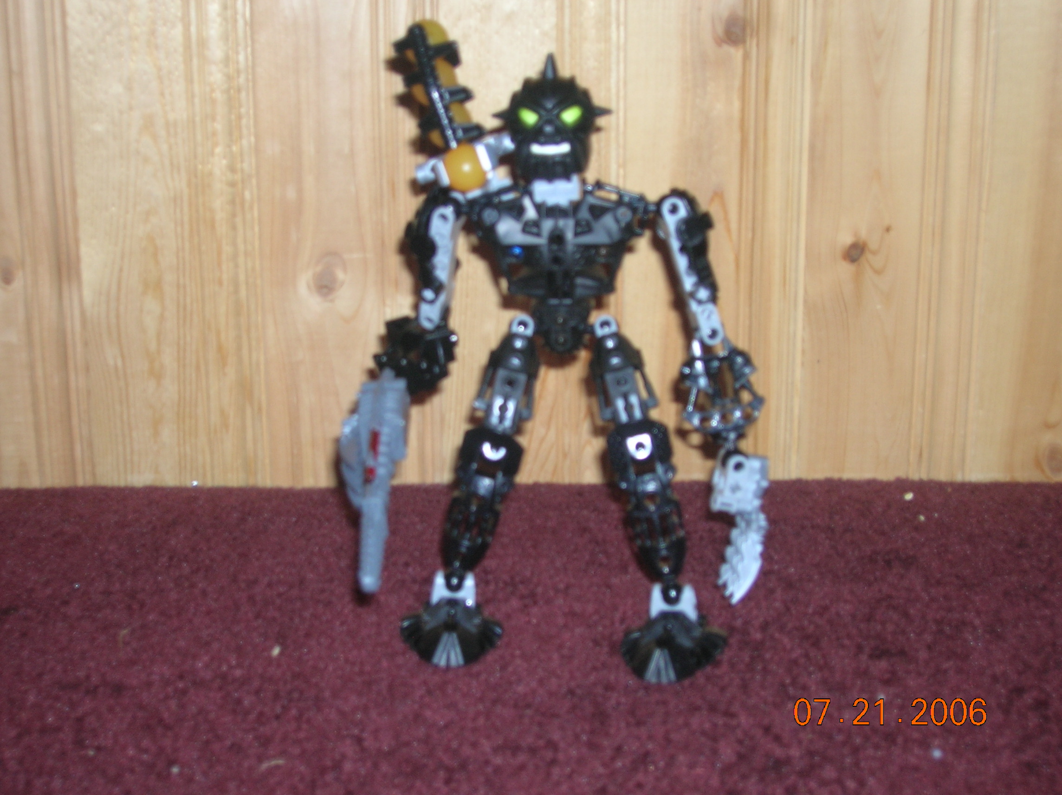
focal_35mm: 54
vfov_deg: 27.0
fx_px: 1655
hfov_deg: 35.6
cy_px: 398
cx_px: 531
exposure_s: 1/60.1
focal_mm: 9
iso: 50
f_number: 3.4
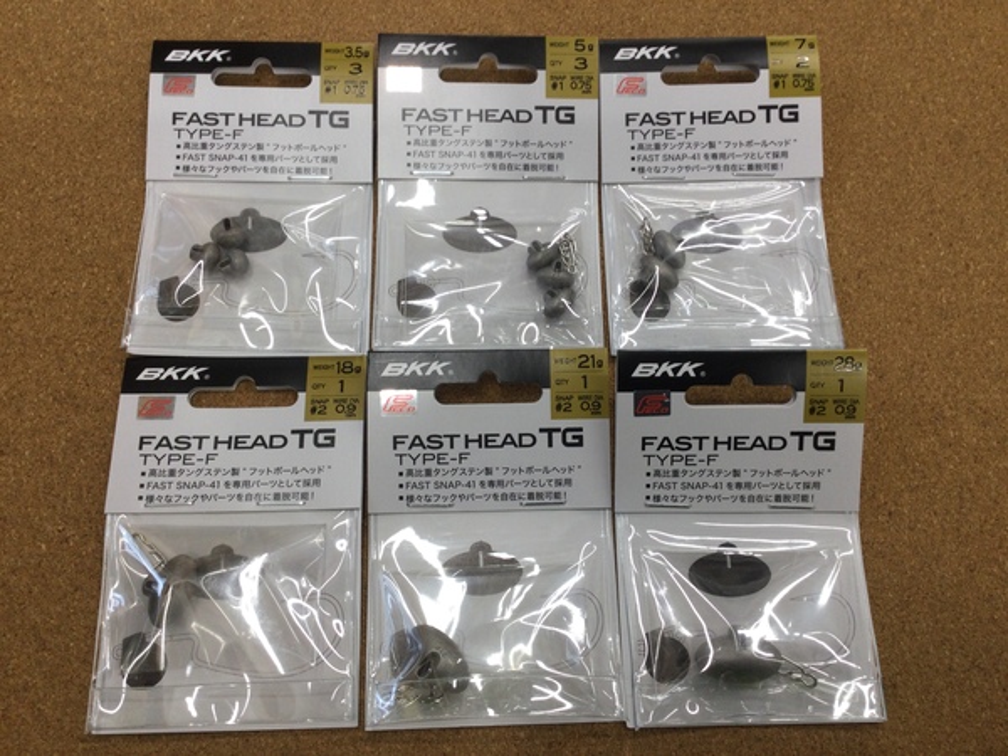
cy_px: 378
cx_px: 504
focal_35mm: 31
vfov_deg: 45.4
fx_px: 903
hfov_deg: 58.4
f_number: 2.4
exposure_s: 1/60
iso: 32
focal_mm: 3.3
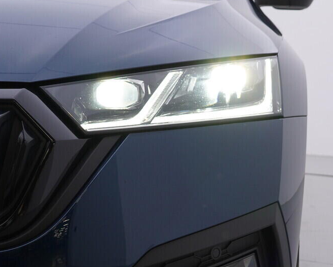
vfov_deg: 20.5
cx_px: 270
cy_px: 200
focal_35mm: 74
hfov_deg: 25.2
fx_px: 730
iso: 125
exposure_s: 1/80
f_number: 4
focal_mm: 24
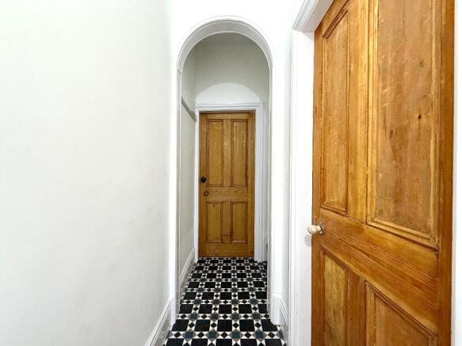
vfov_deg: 85.7
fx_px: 187
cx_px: 231
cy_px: 173
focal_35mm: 14
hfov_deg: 102.1
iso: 250
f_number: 2.2
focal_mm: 2.22
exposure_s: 1/50
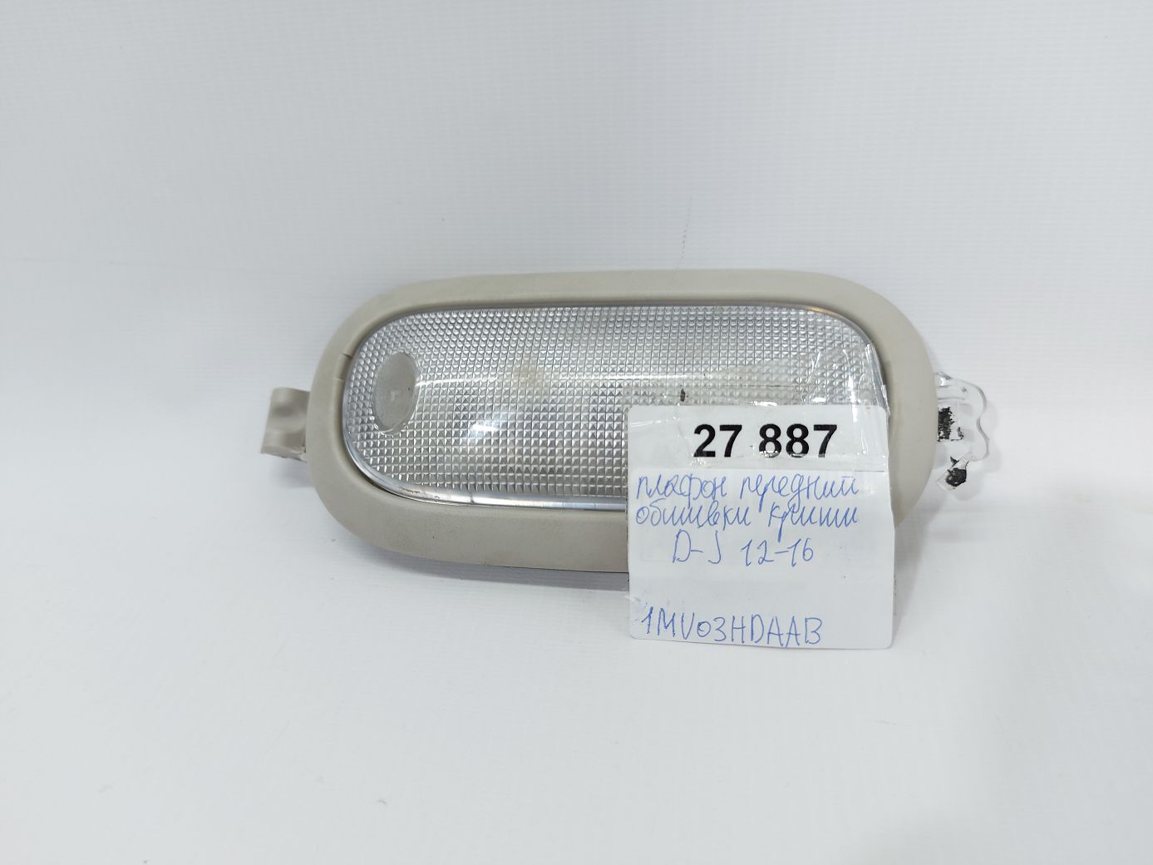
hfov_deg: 71.6
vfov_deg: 56.8
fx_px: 799
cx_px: 576
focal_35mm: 24
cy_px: 432
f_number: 1.8
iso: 40
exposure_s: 1/50
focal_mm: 5.23
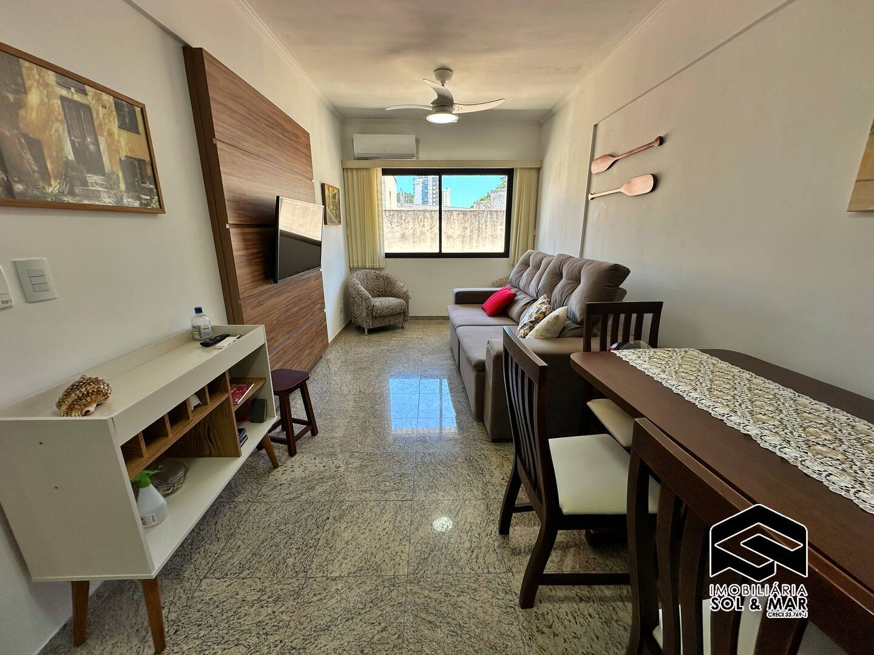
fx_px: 353
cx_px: 437
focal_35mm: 14
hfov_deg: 102.1
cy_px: 328
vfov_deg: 85.7
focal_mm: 2.22
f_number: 2.2
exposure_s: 1/206
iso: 40
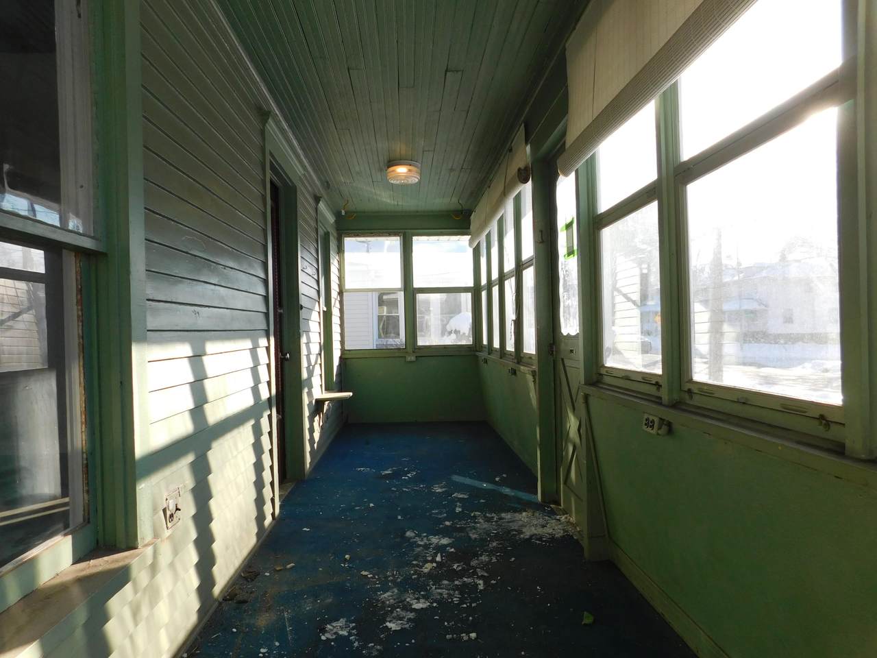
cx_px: 438
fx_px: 583
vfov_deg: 58.9
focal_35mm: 23
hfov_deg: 73.9
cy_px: 329
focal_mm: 4
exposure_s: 1/320
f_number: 3
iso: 125
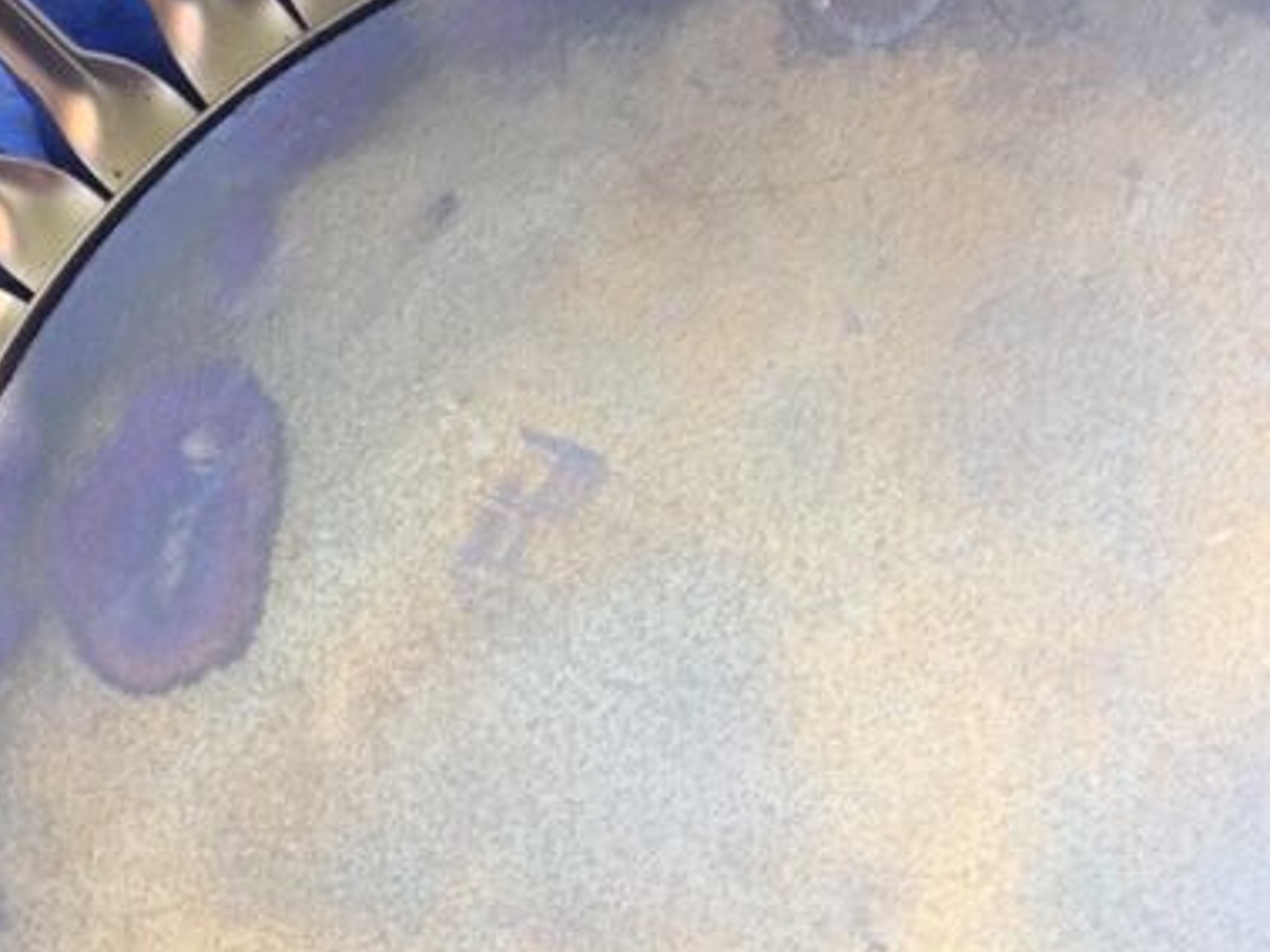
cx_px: 901
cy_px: 664
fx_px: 1797
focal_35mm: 49
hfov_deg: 38.2
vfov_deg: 29.4
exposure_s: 1/100
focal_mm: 4.15
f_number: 2.2
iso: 40
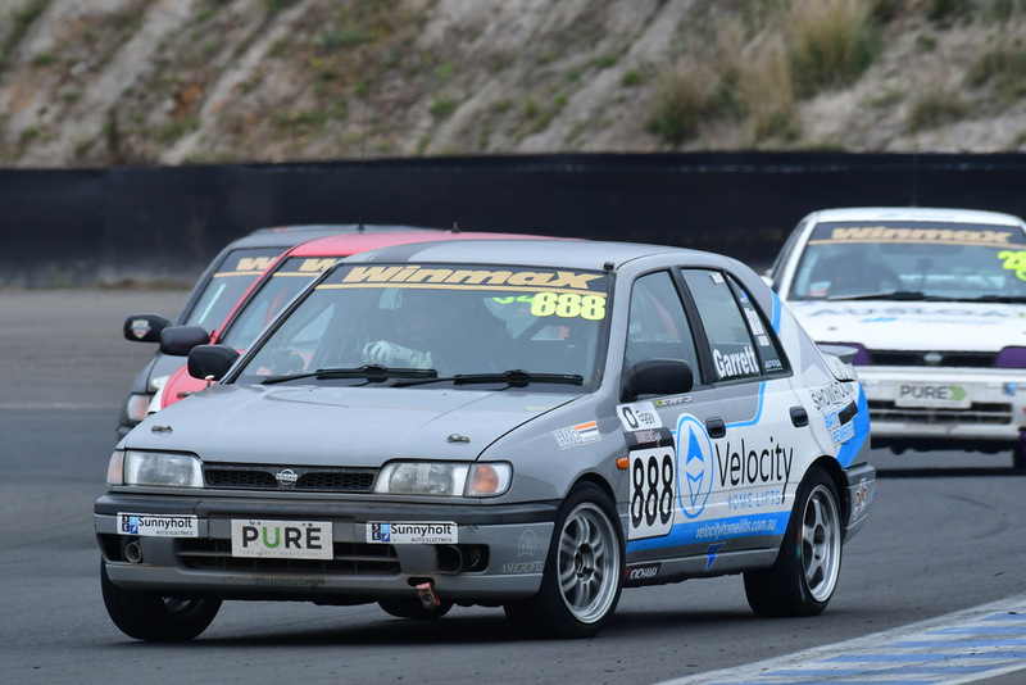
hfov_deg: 2.7
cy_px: 342
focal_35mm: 750
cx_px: 513
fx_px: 21382
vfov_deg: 1.8
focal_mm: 500
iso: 640
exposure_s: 1/640
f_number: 11
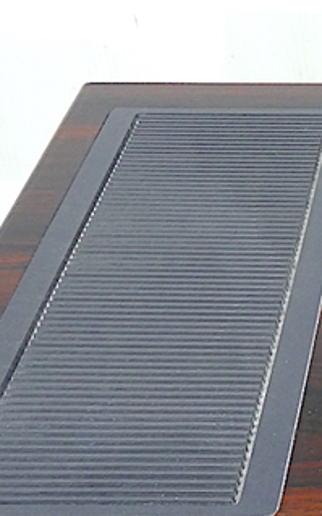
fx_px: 1167
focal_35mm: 83
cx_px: 500
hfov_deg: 14.5
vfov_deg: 24.1
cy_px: 487
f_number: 3.4
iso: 200
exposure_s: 1/8
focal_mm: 4.7
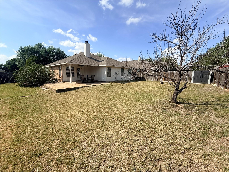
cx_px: 114
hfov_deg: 102.1
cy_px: 86
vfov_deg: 85.7
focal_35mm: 14
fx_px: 93
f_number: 2.2
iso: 50
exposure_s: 1/1961
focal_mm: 2.22
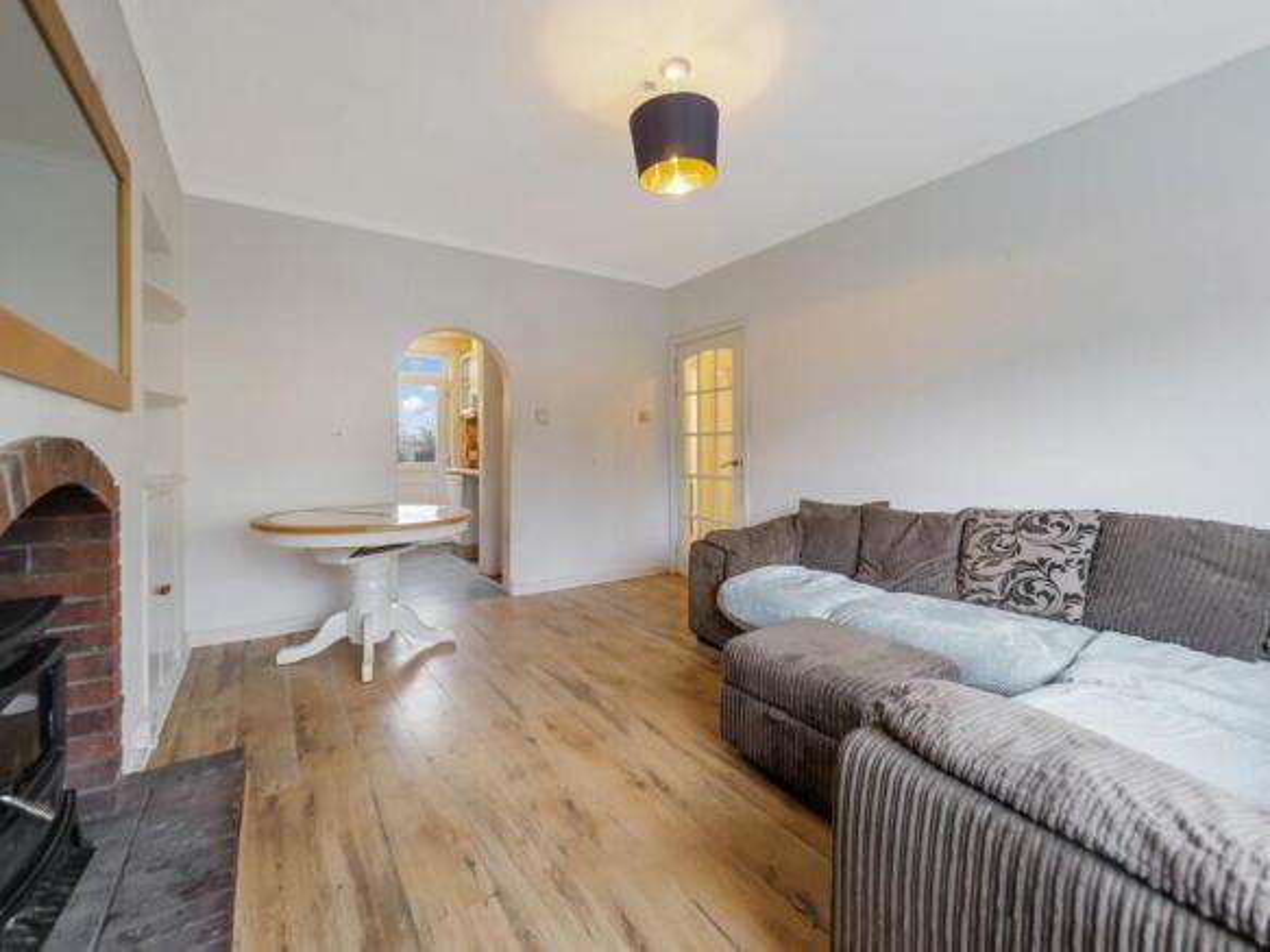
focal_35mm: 14
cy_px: 476
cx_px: 635
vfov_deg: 85.7
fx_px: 514
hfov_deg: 102.1
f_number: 2.8
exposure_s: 1/20
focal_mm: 7
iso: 400
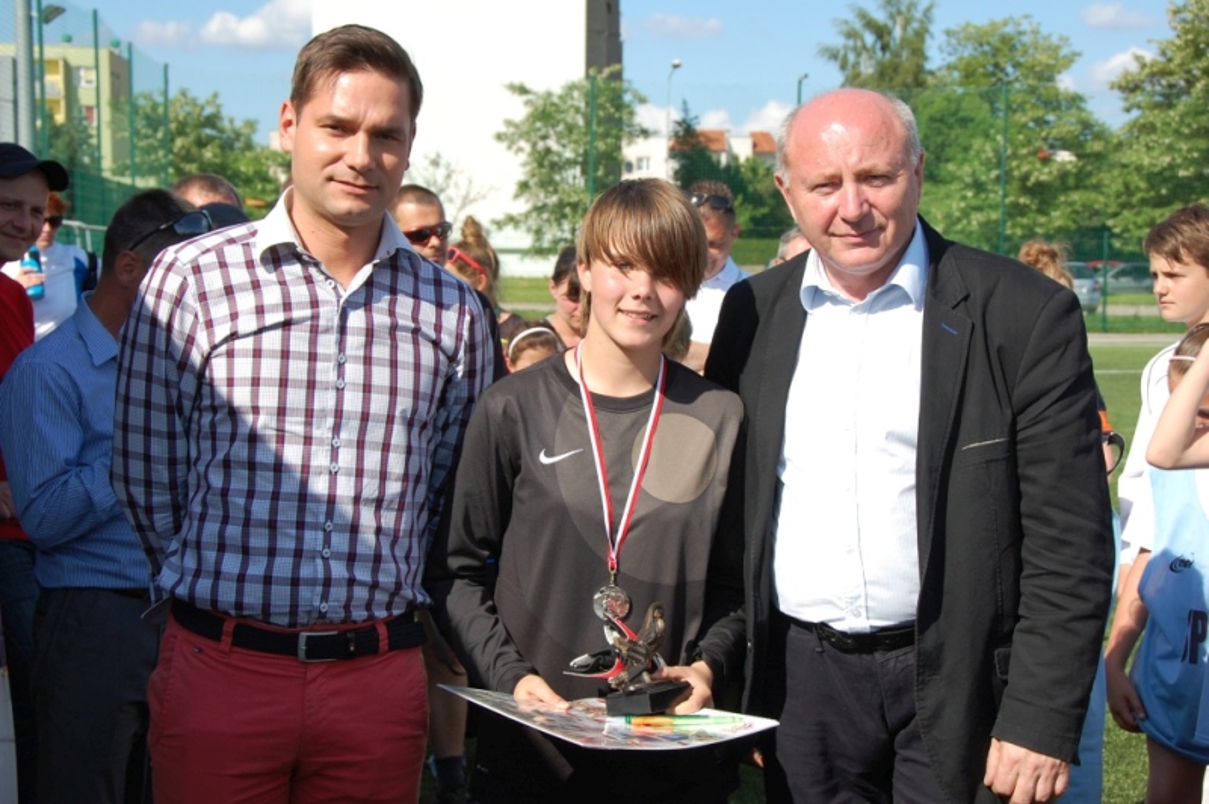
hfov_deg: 29.3
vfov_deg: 19.7
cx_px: 604
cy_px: 402
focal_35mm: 69
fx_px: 2315
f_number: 9
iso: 200
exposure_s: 1/320
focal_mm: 46
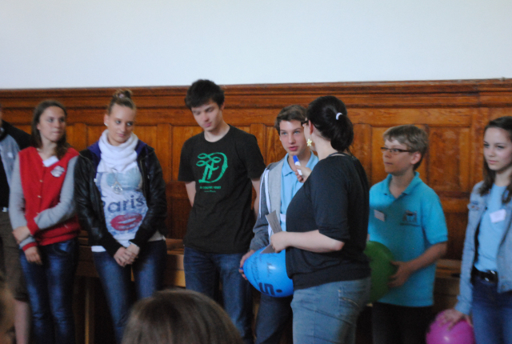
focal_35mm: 82
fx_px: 1176
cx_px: 256
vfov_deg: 16.6
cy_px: 172
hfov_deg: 24.6
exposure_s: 1/15
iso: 1600
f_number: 5.6
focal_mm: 55
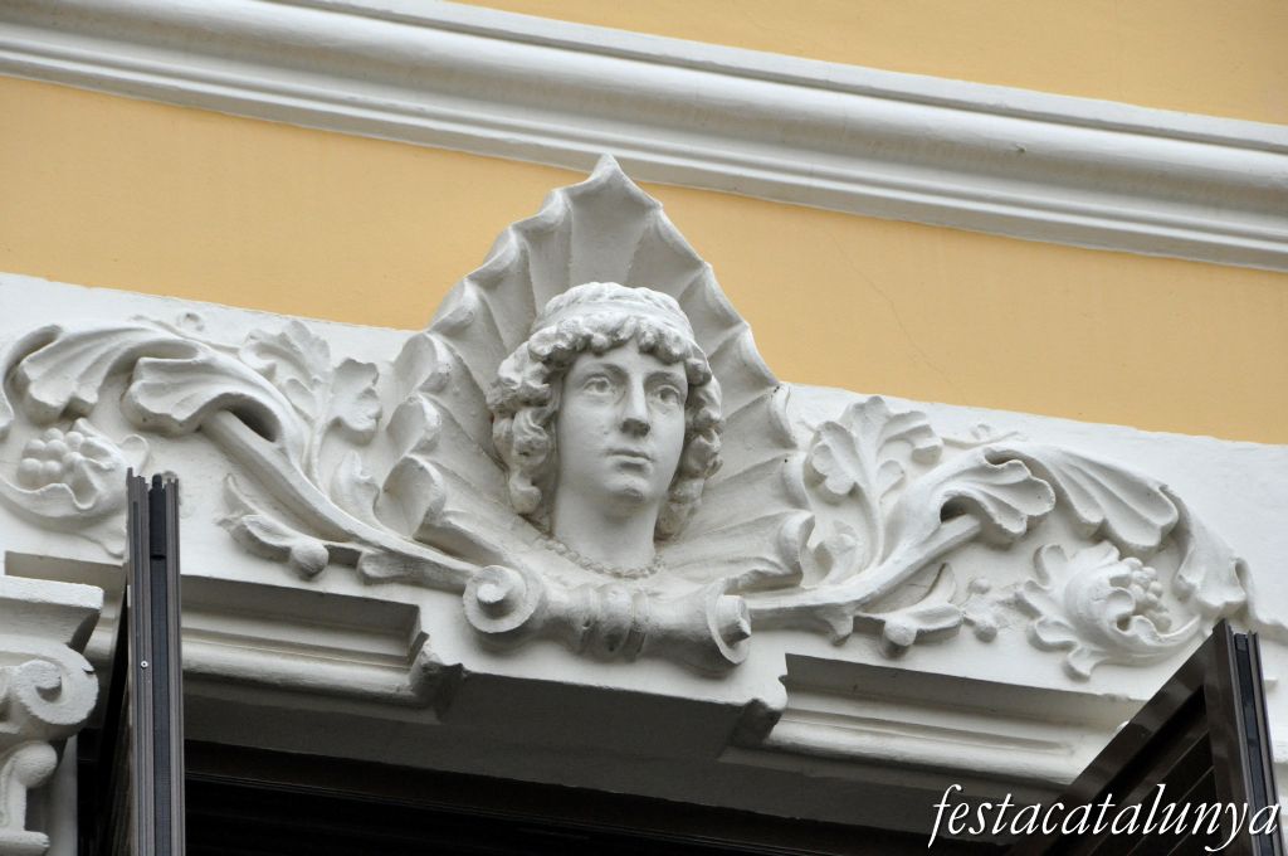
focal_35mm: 255
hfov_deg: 8.1
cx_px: 644
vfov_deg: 5.4
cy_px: 428
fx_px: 9112
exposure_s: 1/1250
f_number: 9
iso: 1600
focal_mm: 170
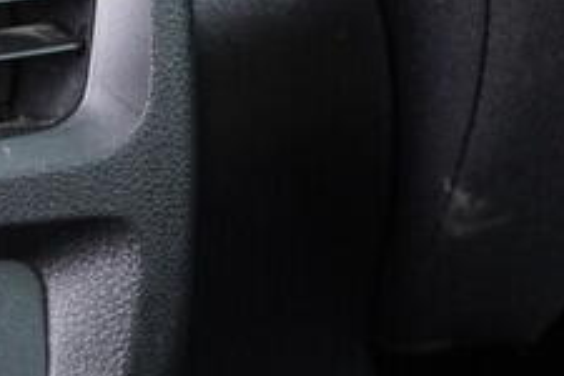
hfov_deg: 11.8
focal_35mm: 164
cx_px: -351
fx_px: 2569
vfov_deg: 8.4
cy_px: 169
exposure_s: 1/40
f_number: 2.8
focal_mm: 24
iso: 1250
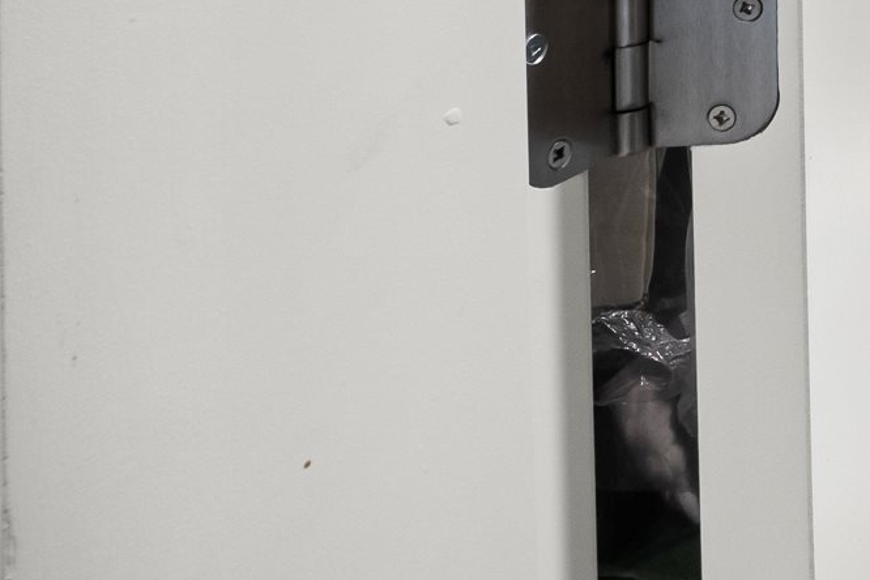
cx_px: 1830
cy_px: -455
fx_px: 1506
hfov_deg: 18.0
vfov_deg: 17.7
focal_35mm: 62
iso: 250
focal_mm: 9
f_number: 9
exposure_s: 1/5
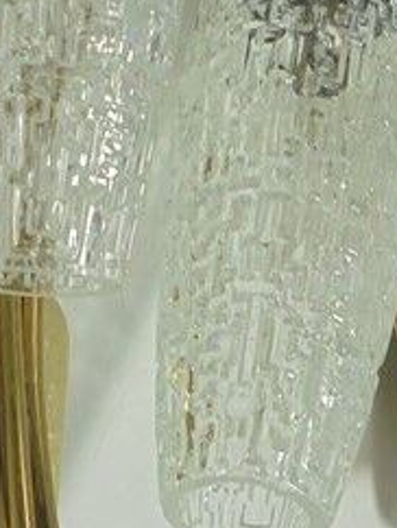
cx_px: 326
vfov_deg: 10.9
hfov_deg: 8.2
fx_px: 2778
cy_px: 277
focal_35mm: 182
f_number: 4.8
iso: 100
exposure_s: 1/60
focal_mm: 8.9
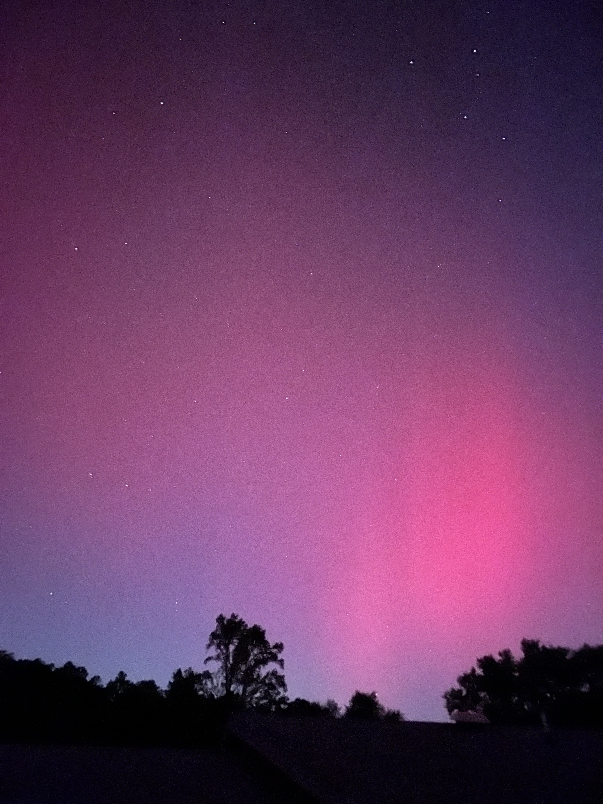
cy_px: 402
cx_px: 302
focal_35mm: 26
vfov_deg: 67.3
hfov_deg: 53.1
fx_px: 604
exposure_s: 1
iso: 5000
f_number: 1.6
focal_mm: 5.1
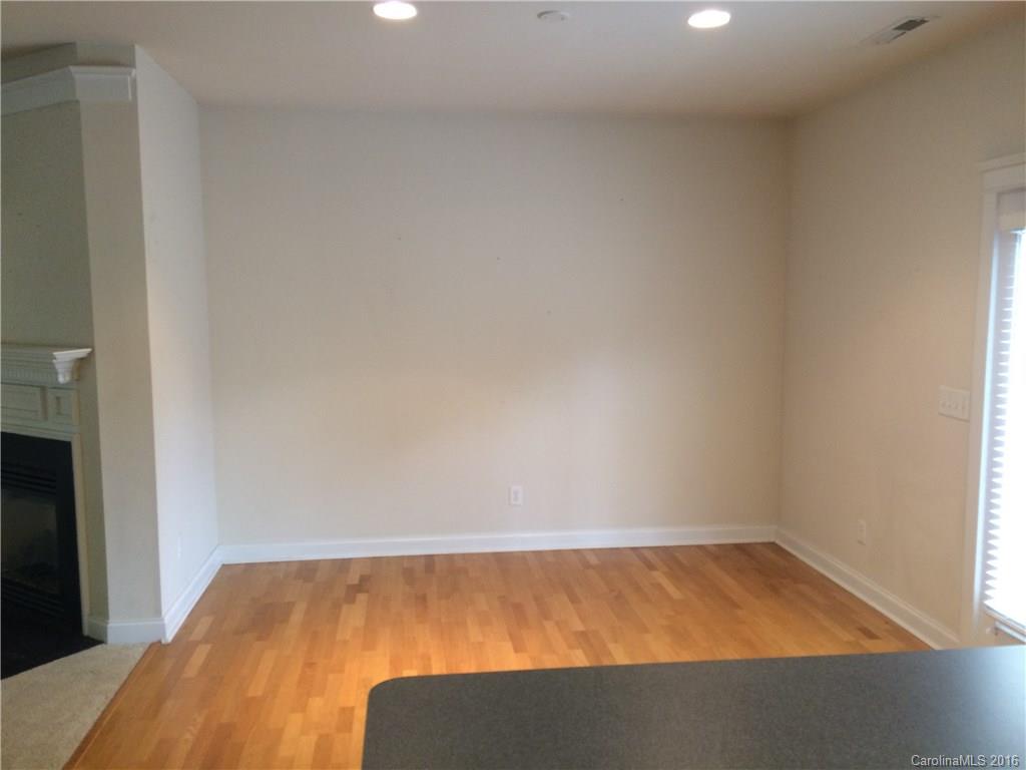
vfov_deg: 48.2
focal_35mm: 29
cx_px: 513
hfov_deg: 61.7
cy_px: 385
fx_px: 860
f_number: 2.2
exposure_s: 1/30
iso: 125
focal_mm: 4.15
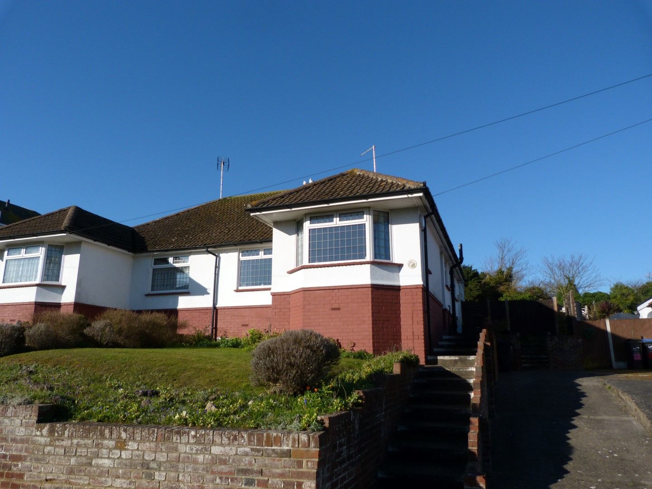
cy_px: 244
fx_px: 471
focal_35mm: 25
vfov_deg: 54.9
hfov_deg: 69.4
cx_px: 326
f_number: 2.8
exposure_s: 1/1300
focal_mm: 4.5
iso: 80
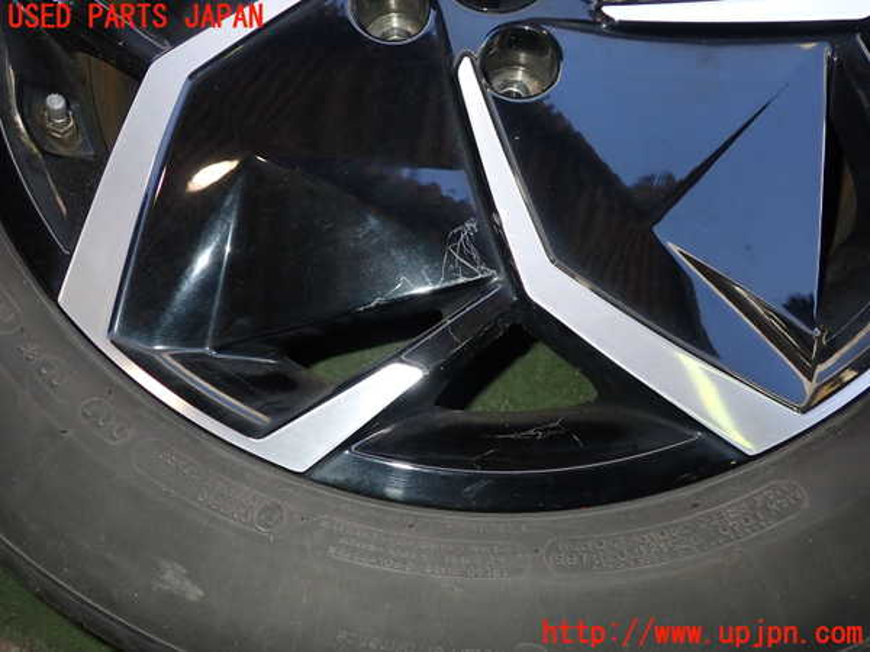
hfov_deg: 60.0
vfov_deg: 46.8
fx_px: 754
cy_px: 326
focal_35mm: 30
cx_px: 435
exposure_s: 1/30
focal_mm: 5.4
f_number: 6.3
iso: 200
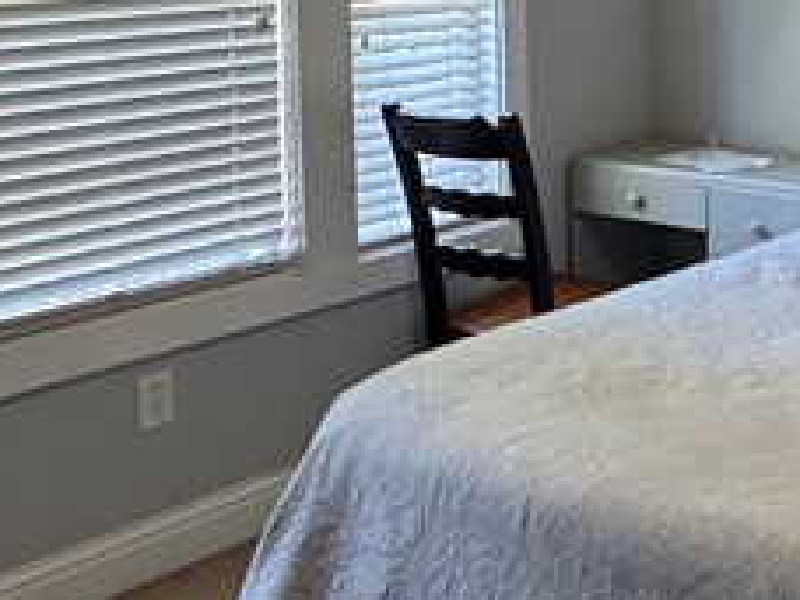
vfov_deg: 22.4
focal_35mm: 63
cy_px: 0
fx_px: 1456
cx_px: 919
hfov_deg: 27.6
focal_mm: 2.22
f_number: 2.2
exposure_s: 1/60
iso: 320
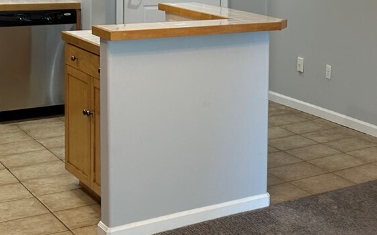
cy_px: 7
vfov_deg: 17.7
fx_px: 740
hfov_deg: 25.6
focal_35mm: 72
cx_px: 455
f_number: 1.78
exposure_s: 1/60
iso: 125
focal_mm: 6.86
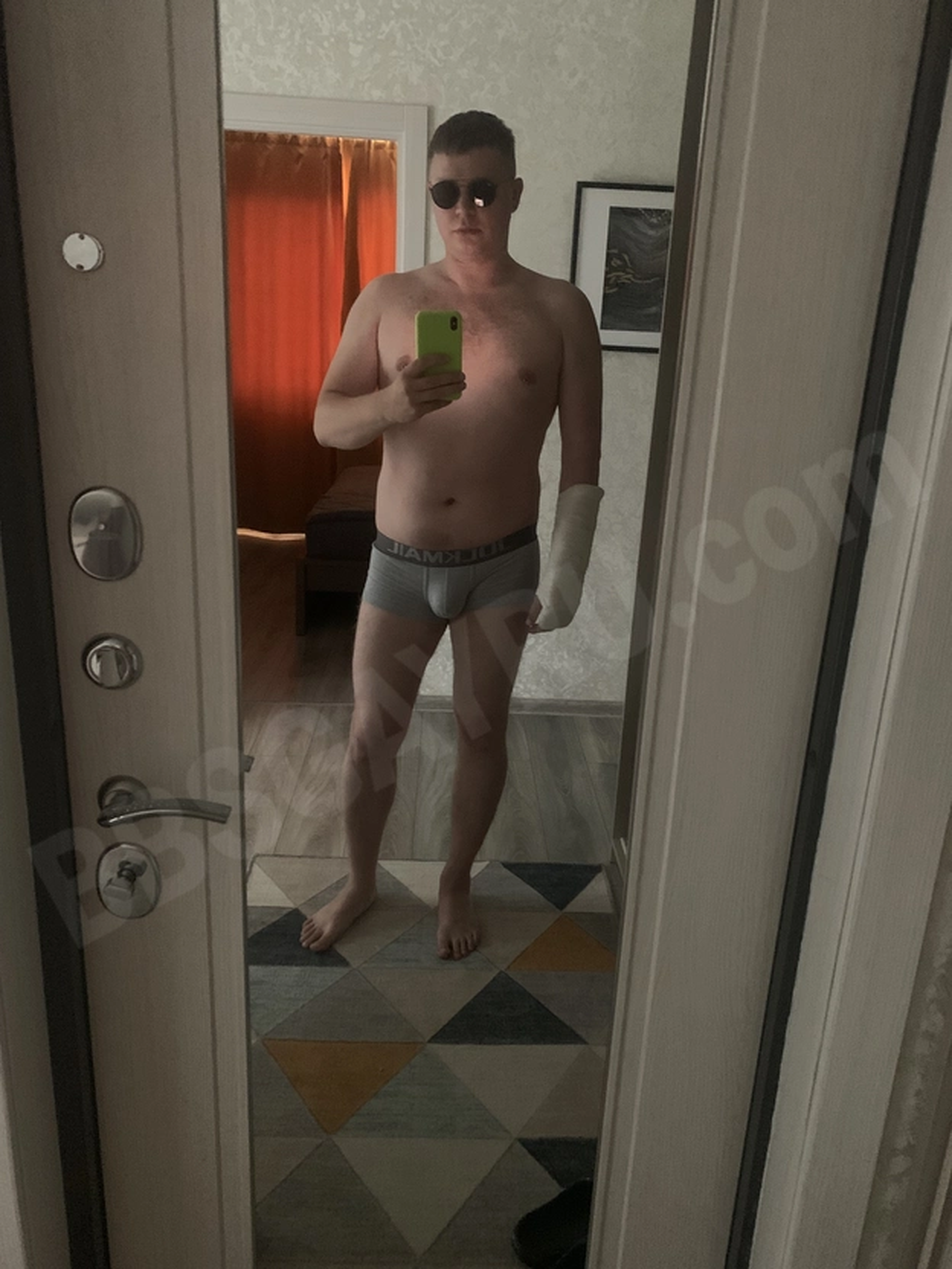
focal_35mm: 26
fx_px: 953
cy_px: 634
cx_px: 476
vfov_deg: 67.3
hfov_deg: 53.1
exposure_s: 1/15
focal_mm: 4.25
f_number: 1.8
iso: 800
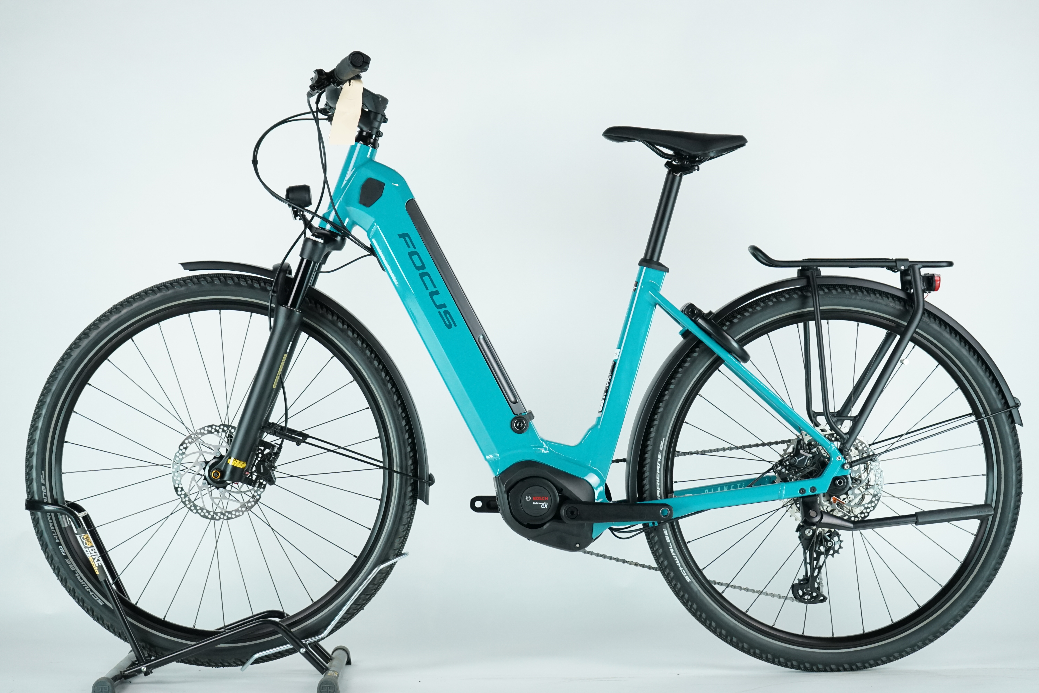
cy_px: 346
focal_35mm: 68
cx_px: 520
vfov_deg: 20.0
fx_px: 1962
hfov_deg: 29.7
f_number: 5.6
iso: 2000
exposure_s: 1/200
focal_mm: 68
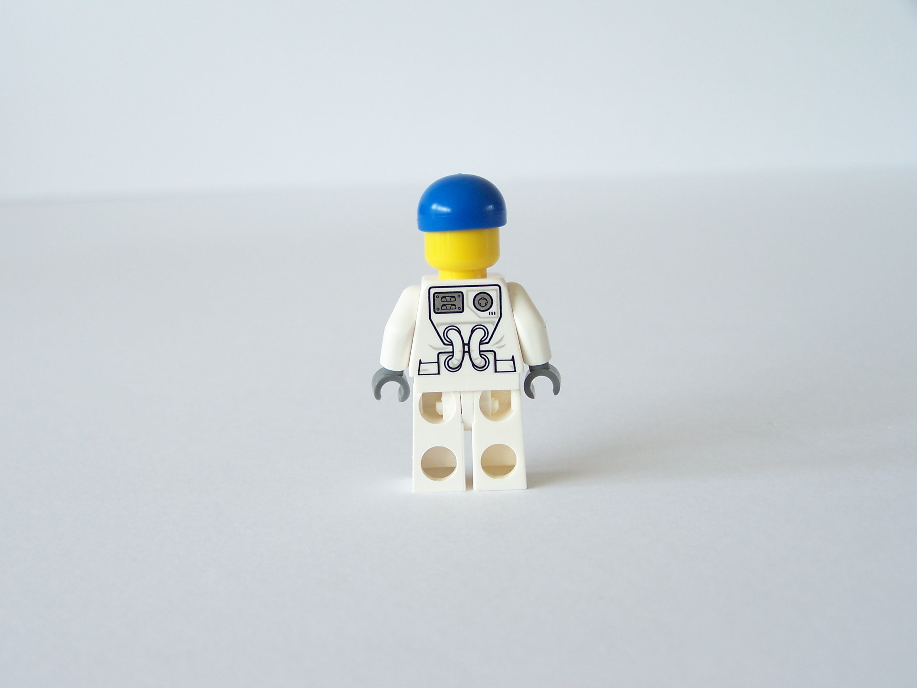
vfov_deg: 21.9
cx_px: 458
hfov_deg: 29.0
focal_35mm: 67
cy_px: 344
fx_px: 1775
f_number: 3.2
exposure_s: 1/45
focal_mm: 11.1
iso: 80
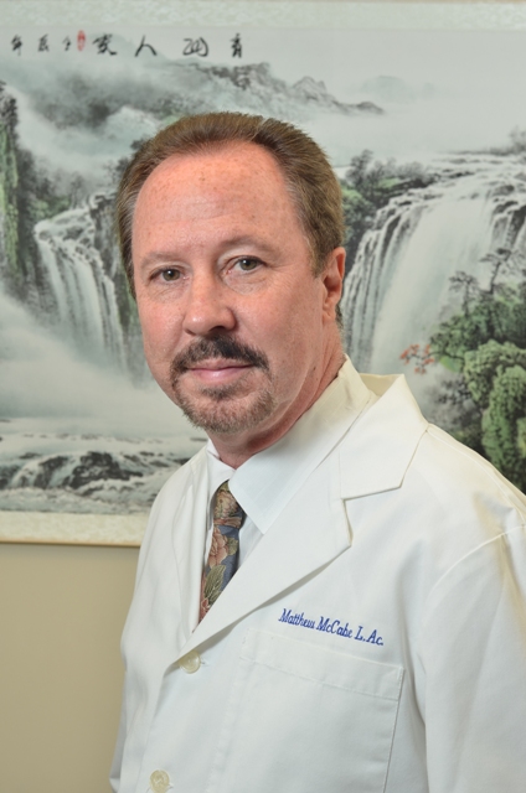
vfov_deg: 27.0
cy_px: 396
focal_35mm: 75
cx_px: 263
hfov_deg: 18.1
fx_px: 1651
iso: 200
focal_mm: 50
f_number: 5.6
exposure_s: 1/125
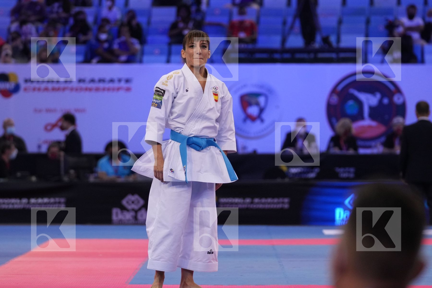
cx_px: 216
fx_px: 2232
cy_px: 144
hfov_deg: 11.1
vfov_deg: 7.4
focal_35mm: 186
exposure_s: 1/1000
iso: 2000
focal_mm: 124
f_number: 2.8
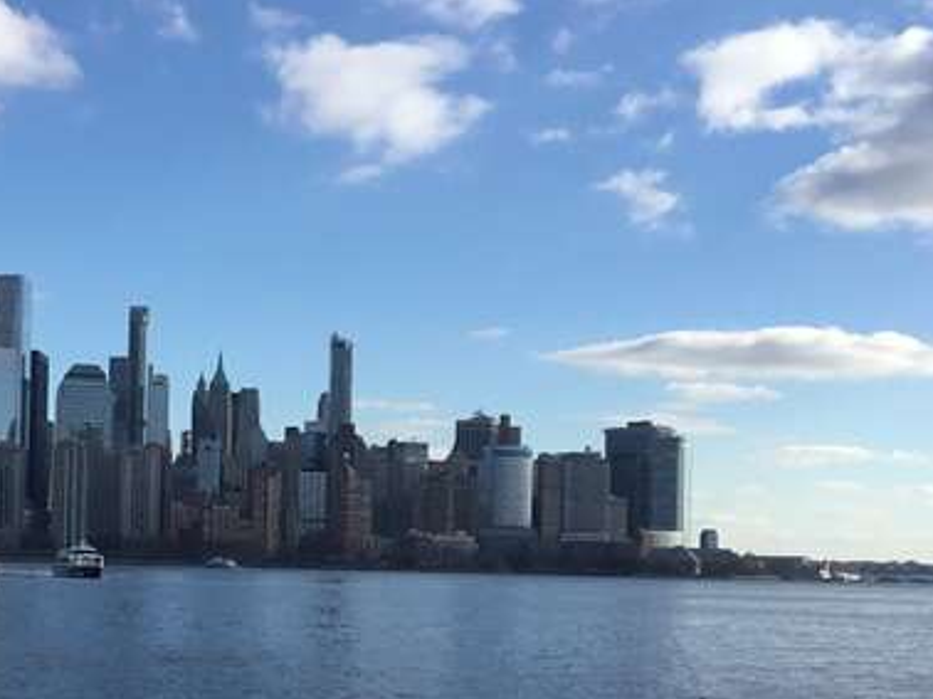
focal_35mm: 63
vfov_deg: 23.1
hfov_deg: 30.5
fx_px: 1697
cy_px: 509
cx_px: 301
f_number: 2.4
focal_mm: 3.3
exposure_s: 1/1456
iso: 25
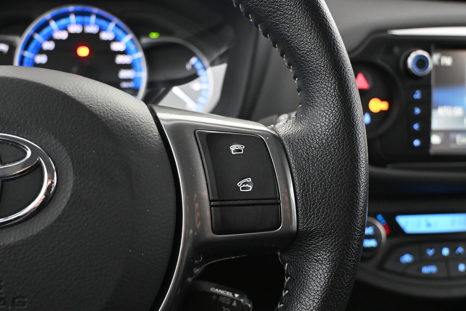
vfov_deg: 35.7
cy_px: 167
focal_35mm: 37
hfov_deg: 51.5
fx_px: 483
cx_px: 230
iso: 4500
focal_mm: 21.5
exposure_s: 1/30
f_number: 4
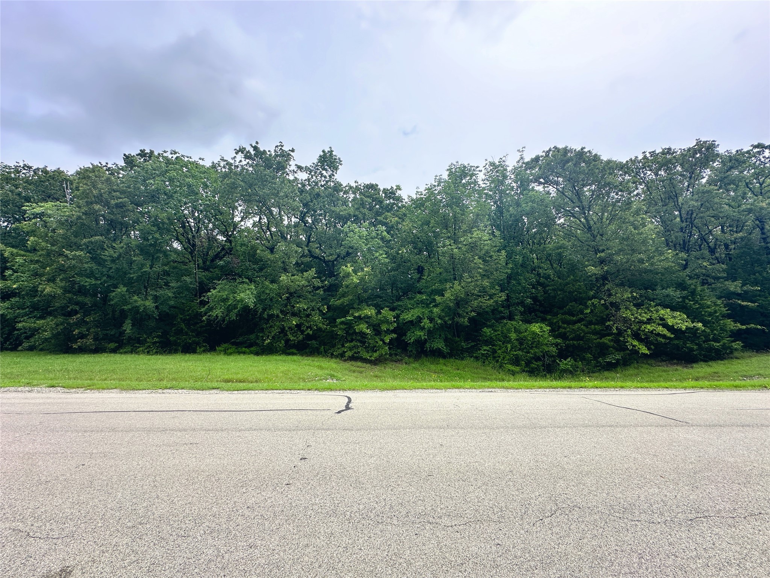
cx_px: 385
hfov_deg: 102.1
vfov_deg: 85.7
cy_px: 289
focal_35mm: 14
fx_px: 311
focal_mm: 2.22
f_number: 2.2
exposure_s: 1/734
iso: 40
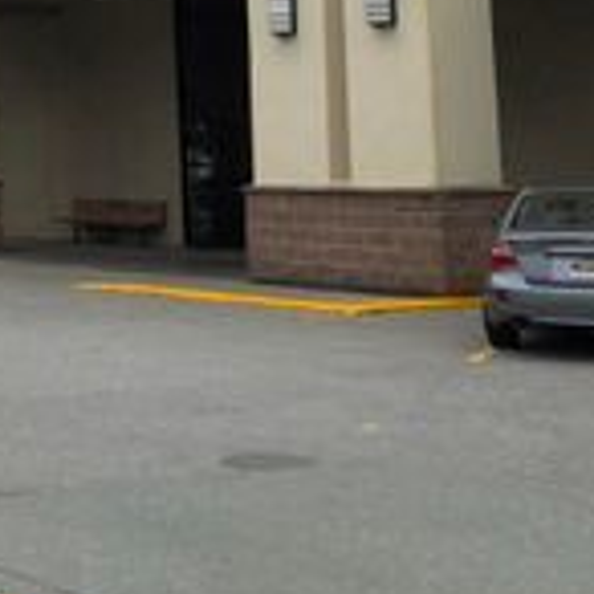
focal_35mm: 85
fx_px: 1650
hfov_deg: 18.1
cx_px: -313
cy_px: -18
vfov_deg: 19.7
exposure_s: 1/3472
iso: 25
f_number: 1.8
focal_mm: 4
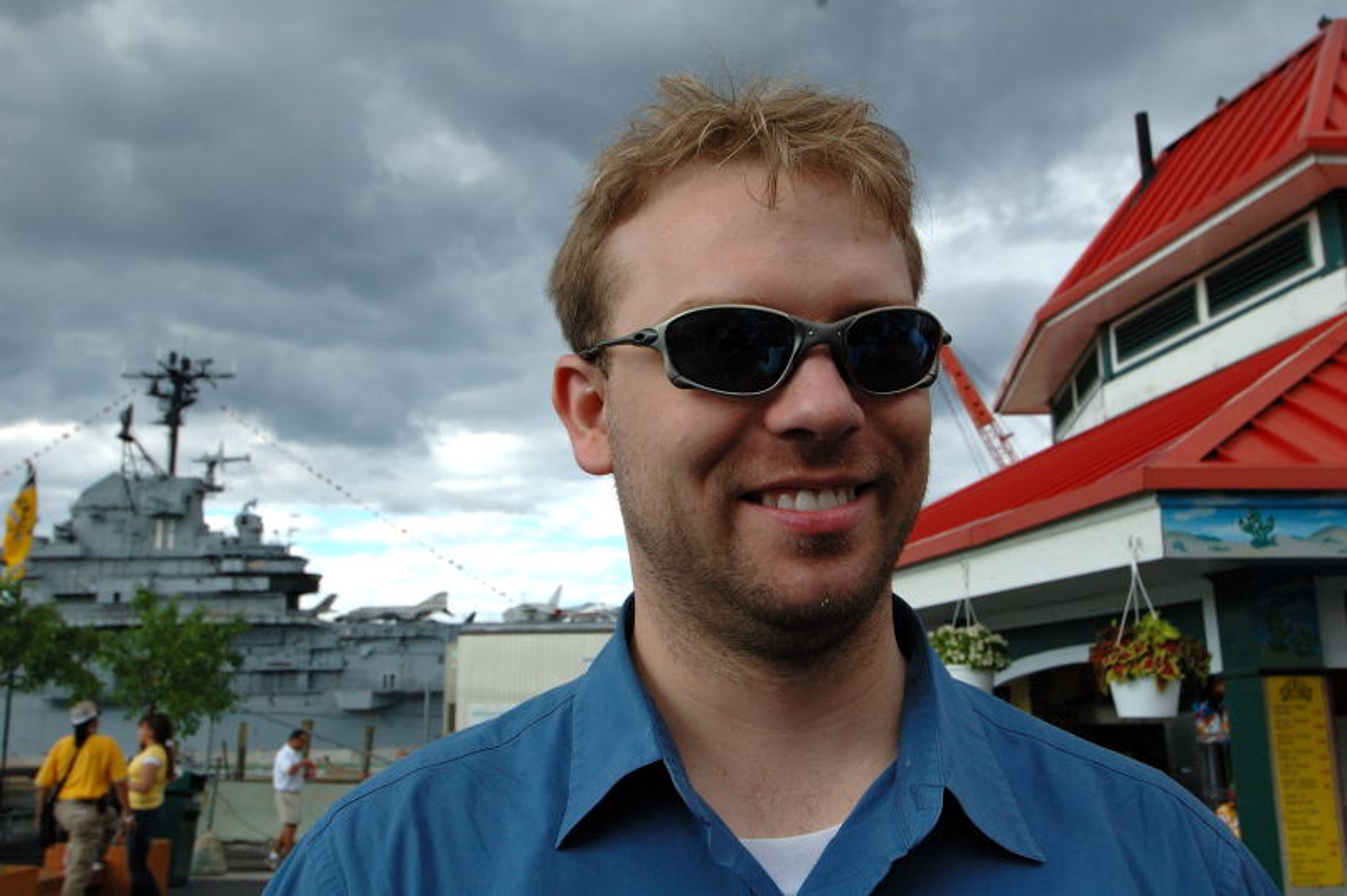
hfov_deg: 53.2
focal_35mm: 36
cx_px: 674
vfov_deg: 36.8
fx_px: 1346
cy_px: 448
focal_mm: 24
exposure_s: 1/400
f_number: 10
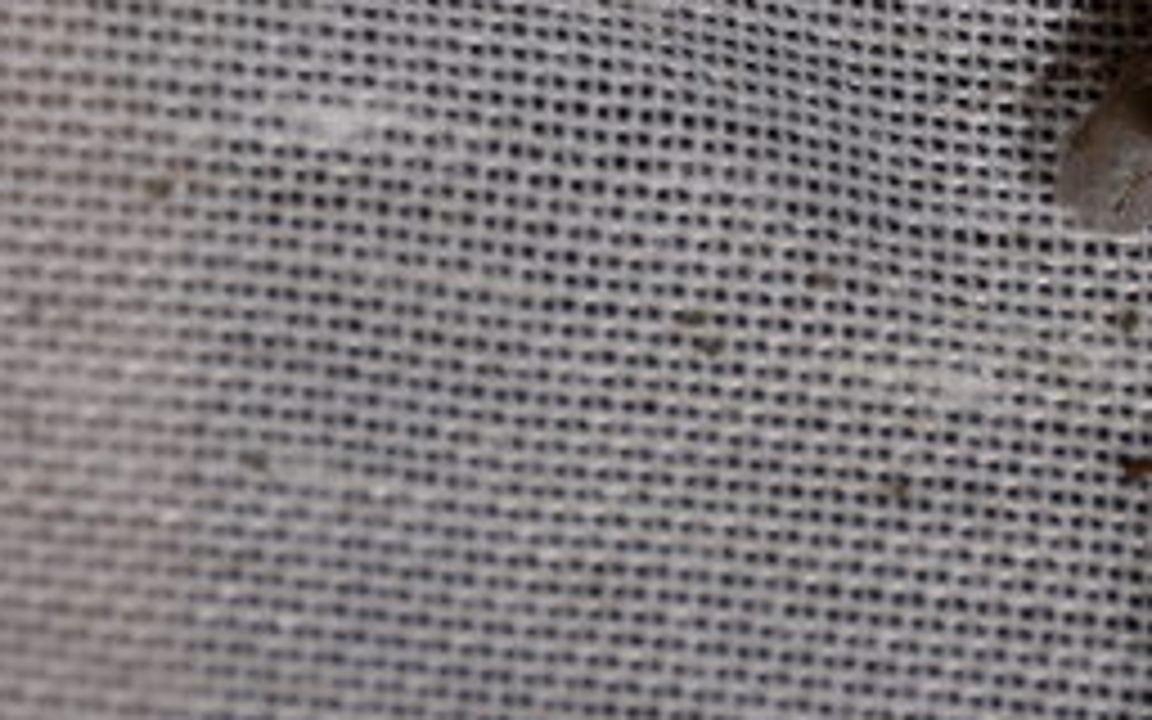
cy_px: 482
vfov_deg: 3.3
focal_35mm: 401
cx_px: 1539
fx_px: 12576
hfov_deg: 5.2
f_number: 25
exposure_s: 1/60
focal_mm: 85
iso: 100
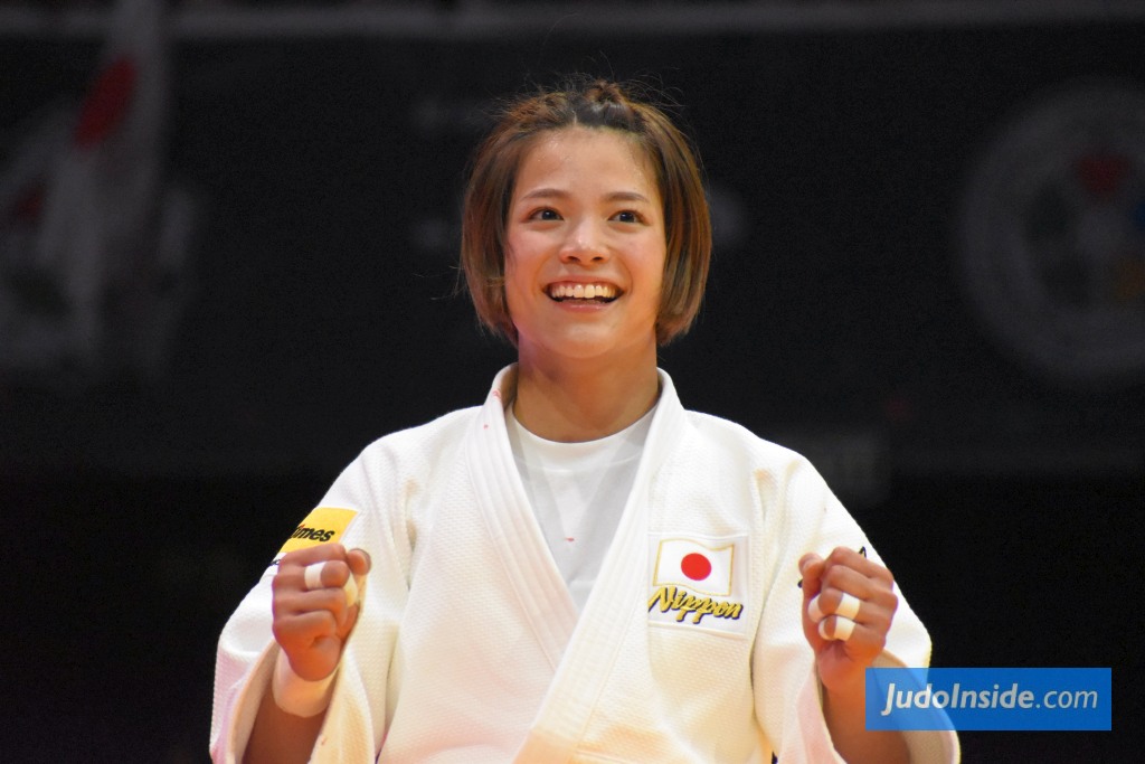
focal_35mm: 450
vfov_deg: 3.1
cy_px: 382
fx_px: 14314
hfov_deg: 4.6
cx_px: 572
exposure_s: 1/640
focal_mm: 300
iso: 6400
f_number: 7.1
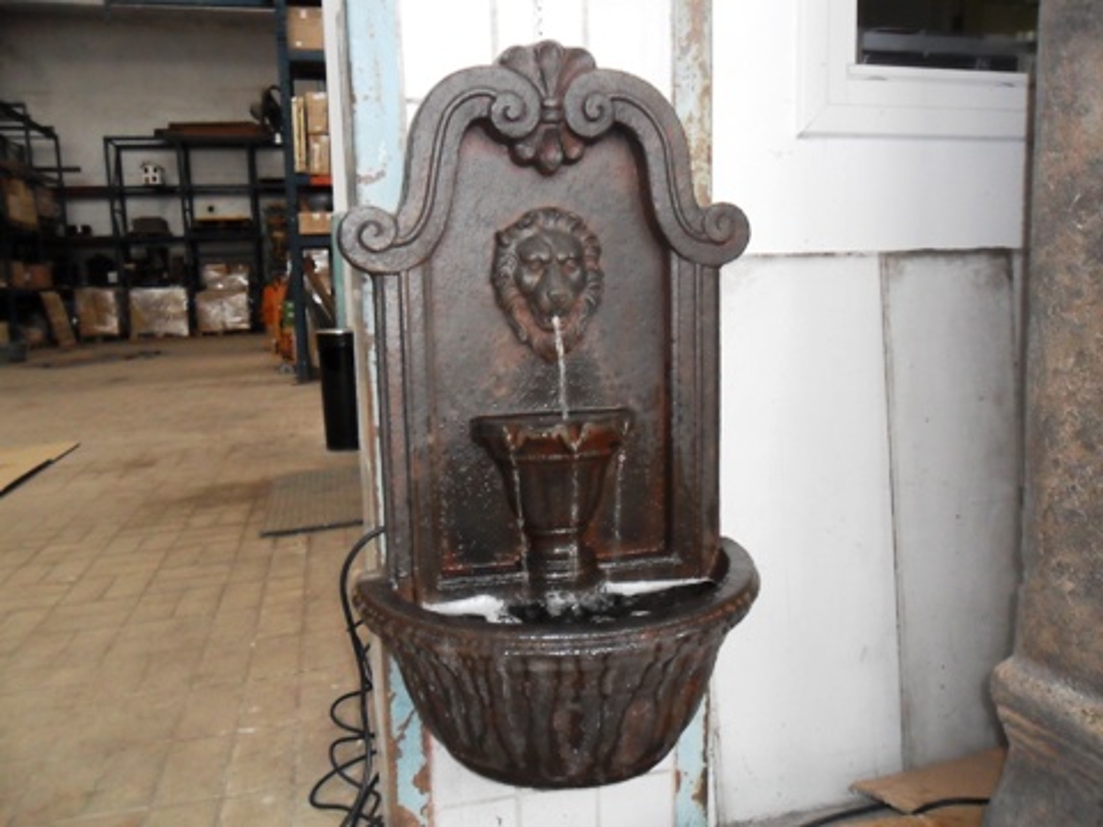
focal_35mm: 27
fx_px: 860
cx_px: 552
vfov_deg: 51.4
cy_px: 414
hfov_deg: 65.3
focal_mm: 4.9
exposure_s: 1/45
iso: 320
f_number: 3.5
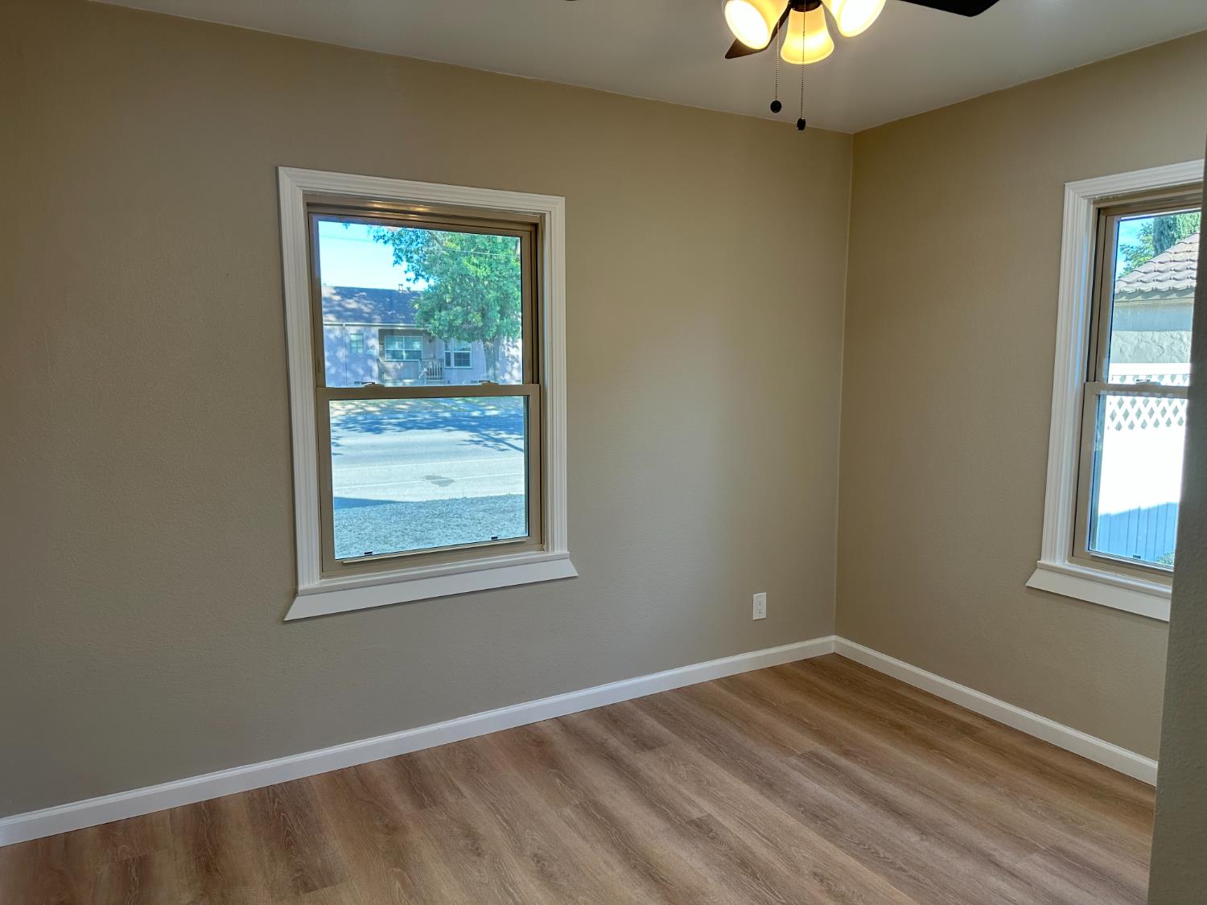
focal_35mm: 24
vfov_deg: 56.8
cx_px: 604
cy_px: 452
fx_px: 837
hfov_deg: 71.6
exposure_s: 1/166
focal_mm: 6.86
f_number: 1.78
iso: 100
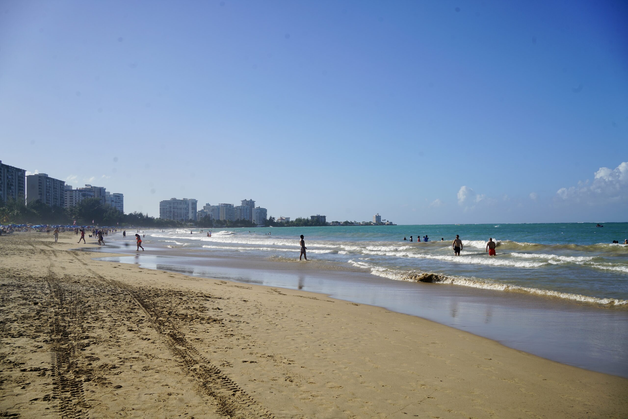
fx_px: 611
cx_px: 314
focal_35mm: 35
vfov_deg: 37.9
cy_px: 210
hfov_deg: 54.4
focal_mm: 35
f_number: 10
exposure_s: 1/320
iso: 100
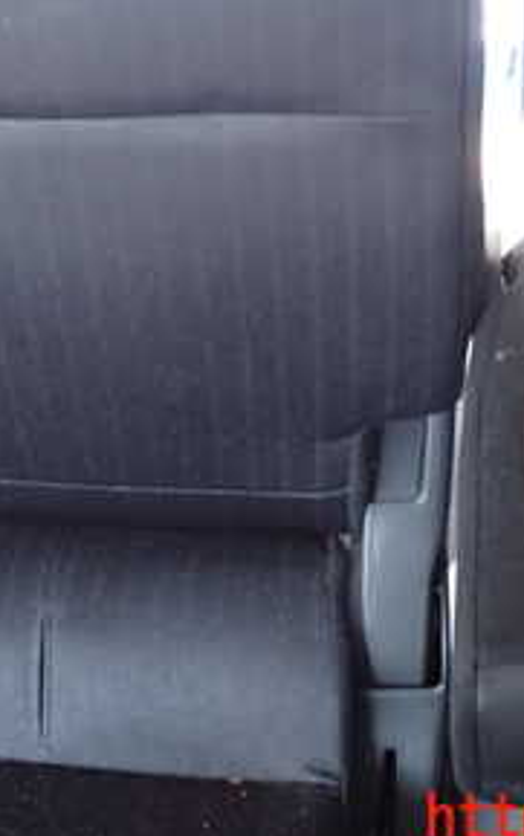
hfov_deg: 23.6
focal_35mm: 55
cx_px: 211
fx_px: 1255
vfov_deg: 36.0
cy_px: 205
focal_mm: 4.5
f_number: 2
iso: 200
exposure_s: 1/40
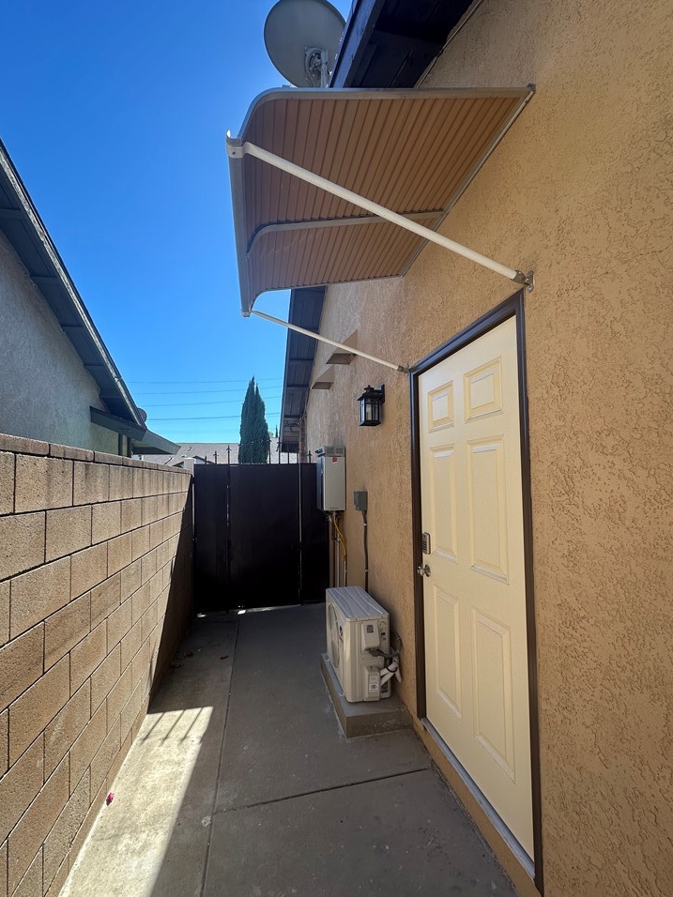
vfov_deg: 98.1
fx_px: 389
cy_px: 464
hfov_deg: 81.7
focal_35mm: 15
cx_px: 335
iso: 40
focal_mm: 2.22
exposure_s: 1/532
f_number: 2.2
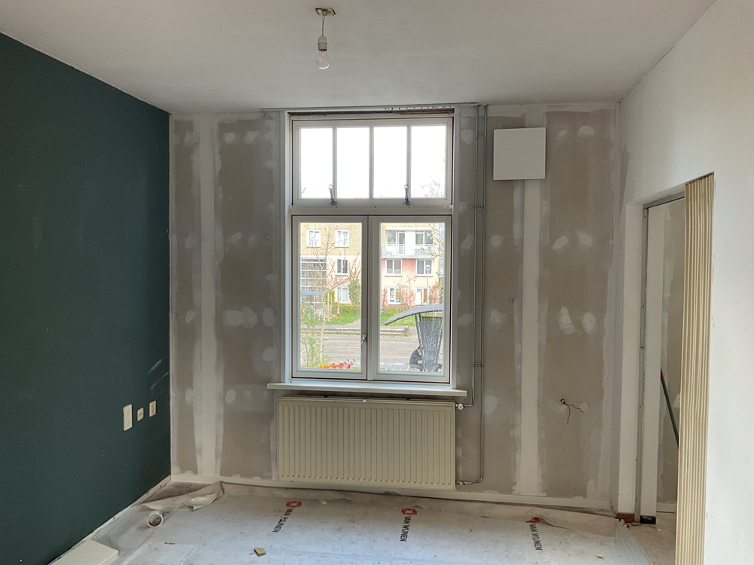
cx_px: 377
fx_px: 632
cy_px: 282
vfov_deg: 48.2
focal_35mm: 29
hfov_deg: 61.7
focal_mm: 3
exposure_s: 1/60
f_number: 1.8
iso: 32
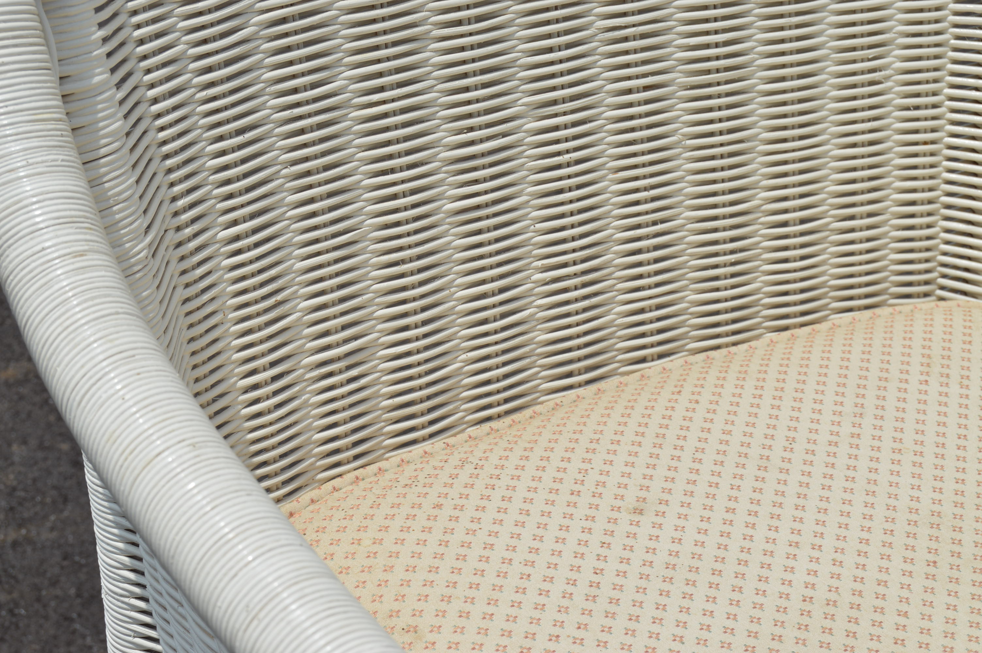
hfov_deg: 24.6
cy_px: 326
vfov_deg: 16.5
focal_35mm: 82
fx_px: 2248
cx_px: 491
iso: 100
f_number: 13
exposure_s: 1/200
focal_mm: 55
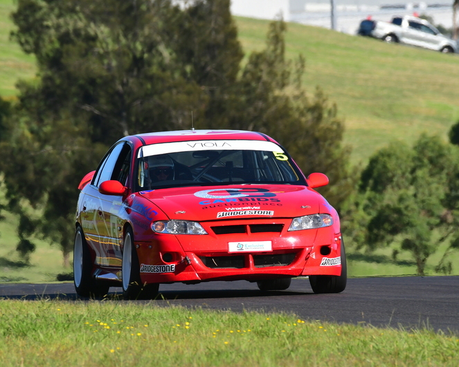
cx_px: 227
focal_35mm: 849
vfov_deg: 1.8
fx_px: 11530
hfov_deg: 2.3
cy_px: 184
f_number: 11
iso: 500
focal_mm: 500
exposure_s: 1/640
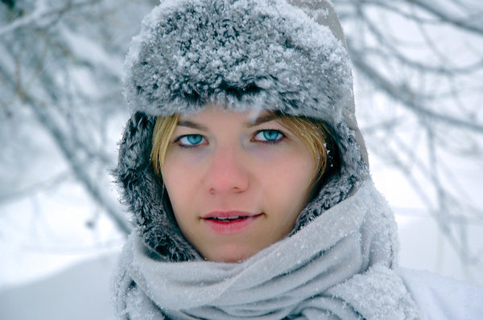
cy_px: 160
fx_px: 1246
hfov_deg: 21.9
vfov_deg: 14.7
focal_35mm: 93
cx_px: 242
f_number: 5
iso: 200
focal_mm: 62
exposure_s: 1/100
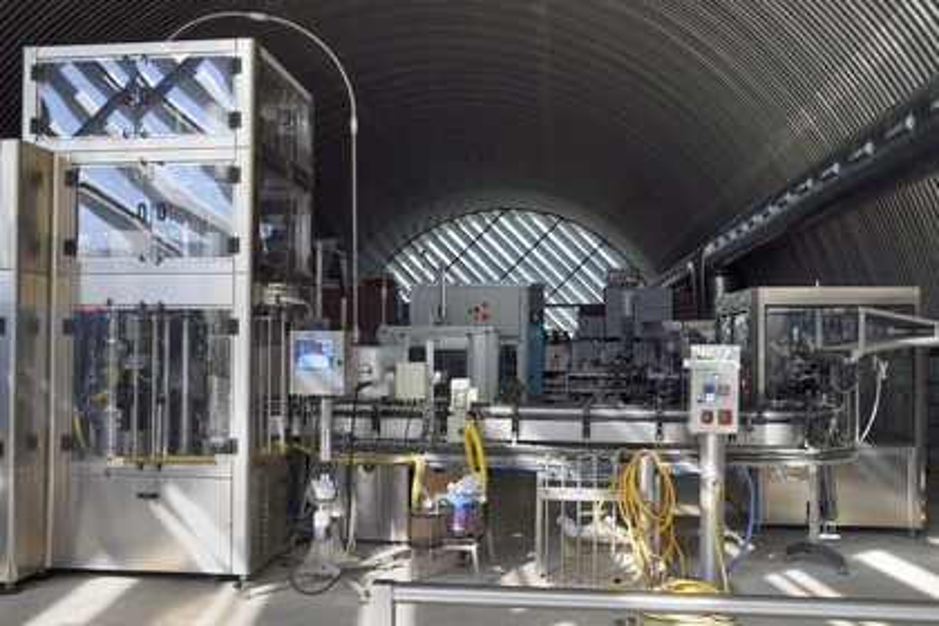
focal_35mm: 32
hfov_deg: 58.7
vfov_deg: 41.1
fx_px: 835
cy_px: 313
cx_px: 470
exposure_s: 1/80
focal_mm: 32
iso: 800
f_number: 16
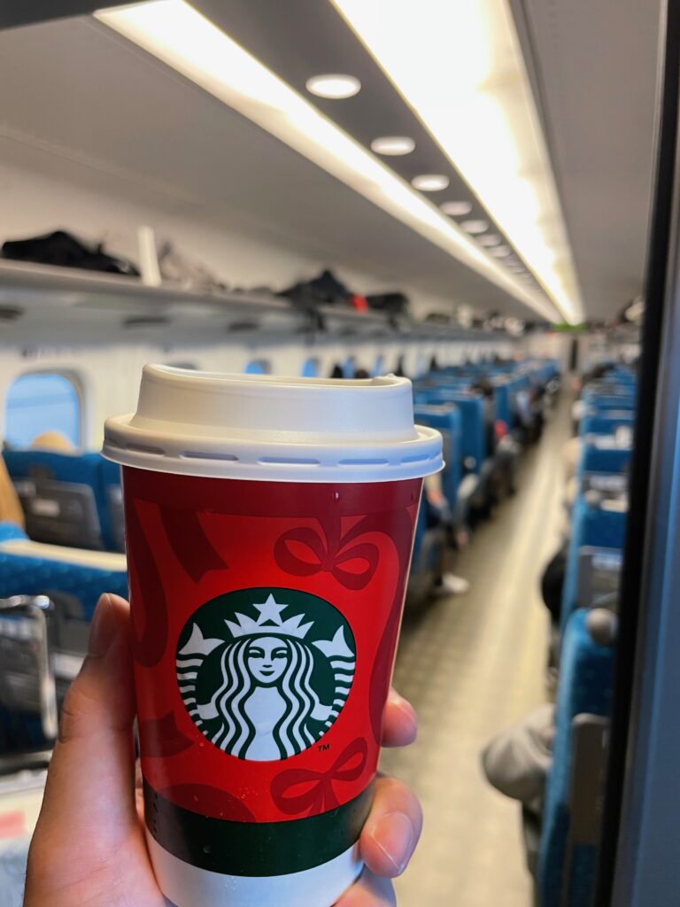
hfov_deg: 53.1
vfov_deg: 67.3
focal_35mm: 26
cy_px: 454
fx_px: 681
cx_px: 340
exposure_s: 1/92
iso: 125
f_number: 1.6
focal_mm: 4.2
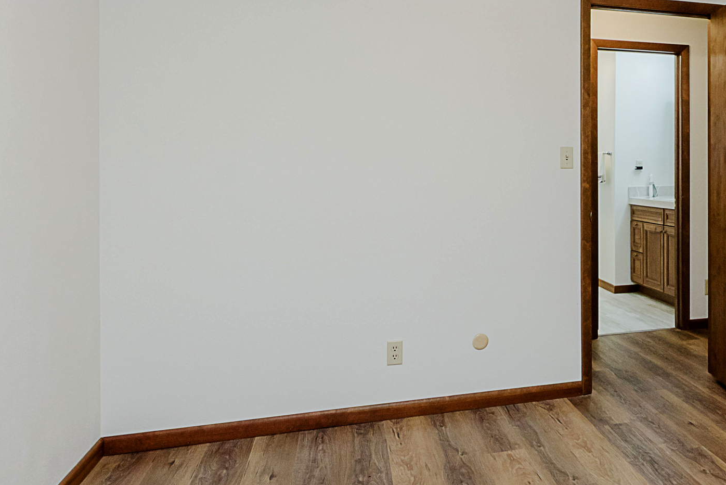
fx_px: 666
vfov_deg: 39.5
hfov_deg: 53.4
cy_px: 163
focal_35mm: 33
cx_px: 581
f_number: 5.6
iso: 320
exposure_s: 1/125
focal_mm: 15
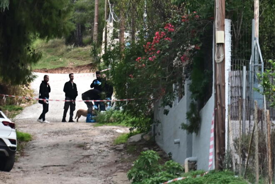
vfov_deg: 13.0
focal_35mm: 105
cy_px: 92
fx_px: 802
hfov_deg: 19.5
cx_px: 138
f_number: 4
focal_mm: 70
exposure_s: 1/1600
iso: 800
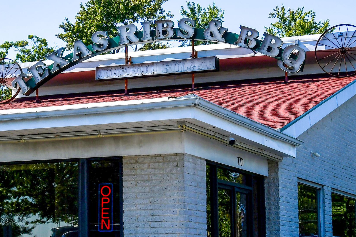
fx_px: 445
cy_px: 101
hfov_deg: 43.6
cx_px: 162
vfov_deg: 29.8
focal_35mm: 45
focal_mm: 24
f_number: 8
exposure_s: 1/320
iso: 100
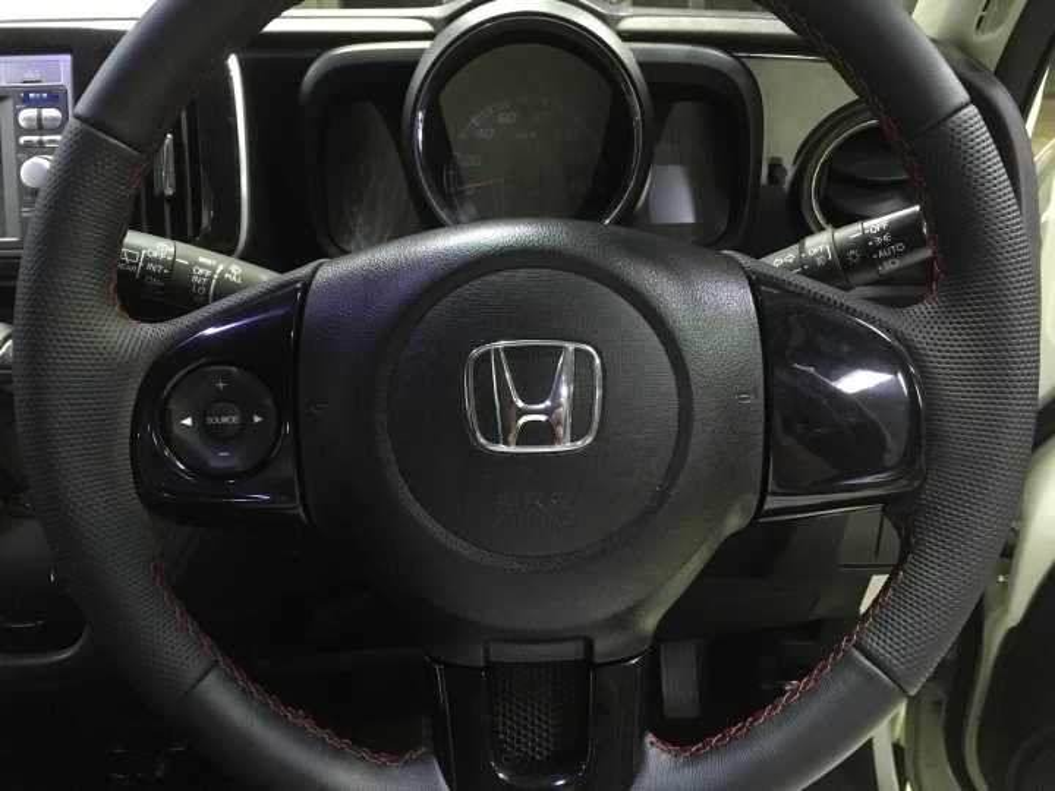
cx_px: 528
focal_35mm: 29
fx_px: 884
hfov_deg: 61.7
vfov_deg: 48.2
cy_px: 396
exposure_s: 1/15
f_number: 2.2
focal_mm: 4.15
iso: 320
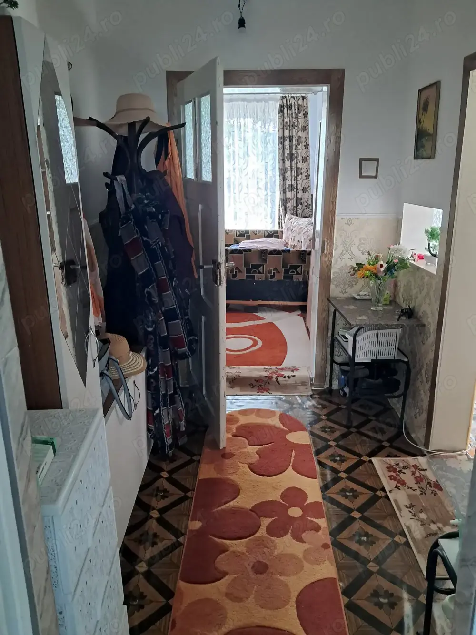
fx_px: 495
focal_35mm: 27
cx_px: 238
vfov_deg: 65.3
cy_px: 318
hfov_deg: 51.3
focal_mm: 4
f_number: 1.8
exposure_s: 1/50
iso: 640
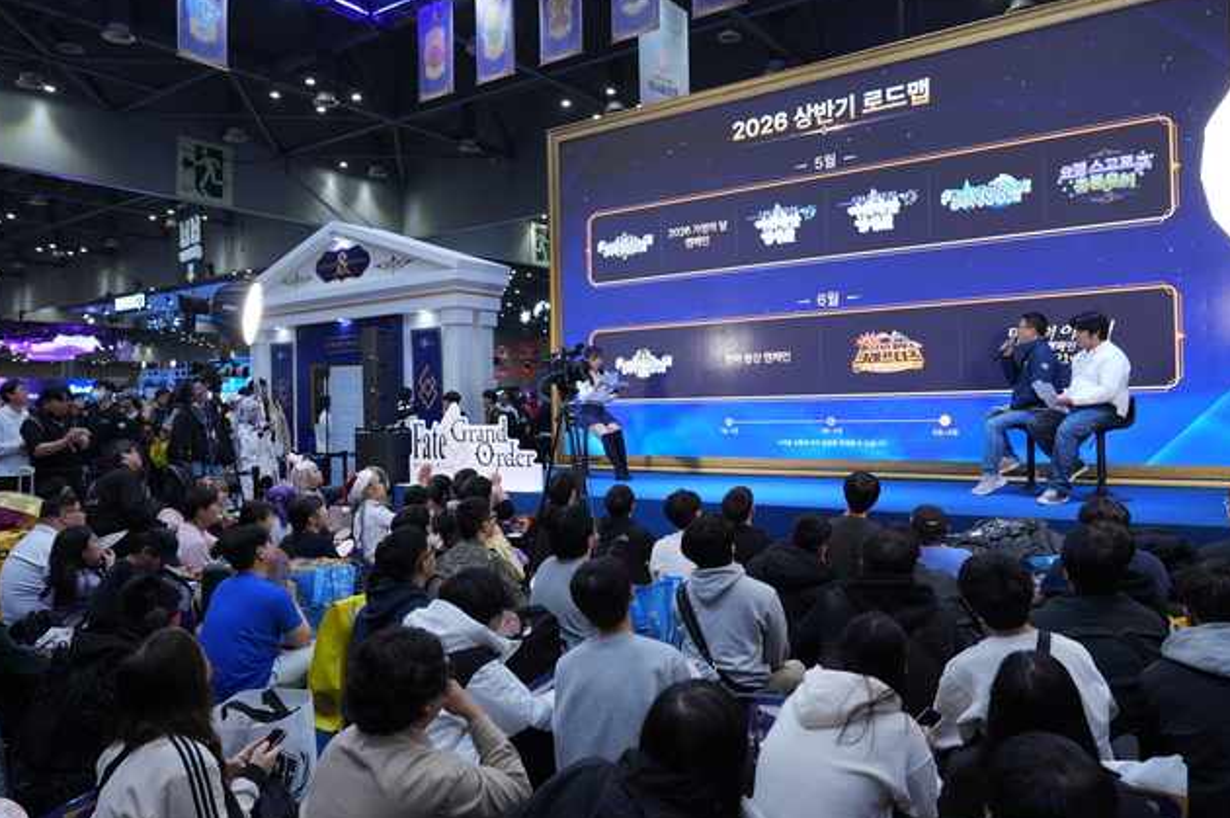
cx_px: 574
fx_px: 922
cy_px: 397
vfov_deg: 47.9
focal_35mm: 27
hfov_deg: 67.4
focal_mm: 25
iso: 400
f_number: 3.5
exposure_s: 1/125
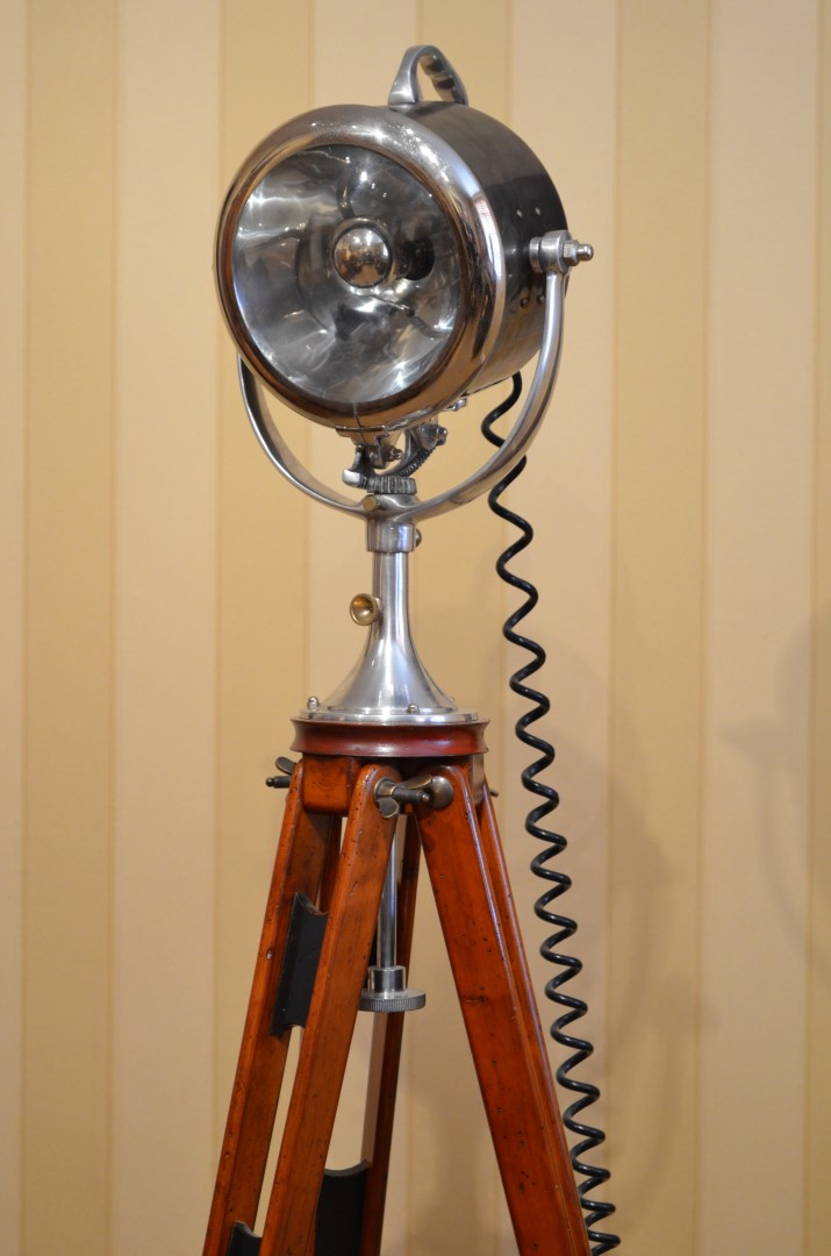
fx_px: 2870
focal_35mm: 82
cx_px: 416
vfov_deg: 24.7
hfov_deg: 16.5
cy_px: 628
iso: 1250
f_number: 5.6
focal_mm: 55
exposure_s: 1/30
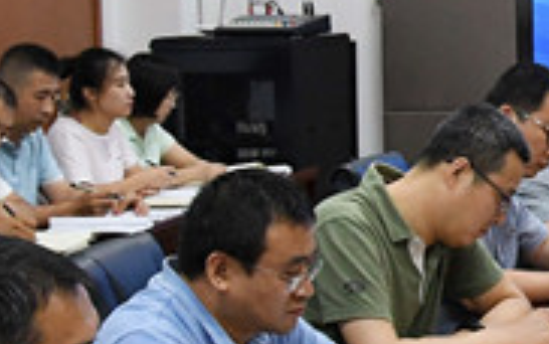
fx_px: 1812
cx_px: 926
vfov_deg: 10.8
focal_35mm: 121
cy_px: 107
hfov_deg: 15.3
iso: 2000
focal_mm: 18
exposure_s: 1/125
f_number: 5.6
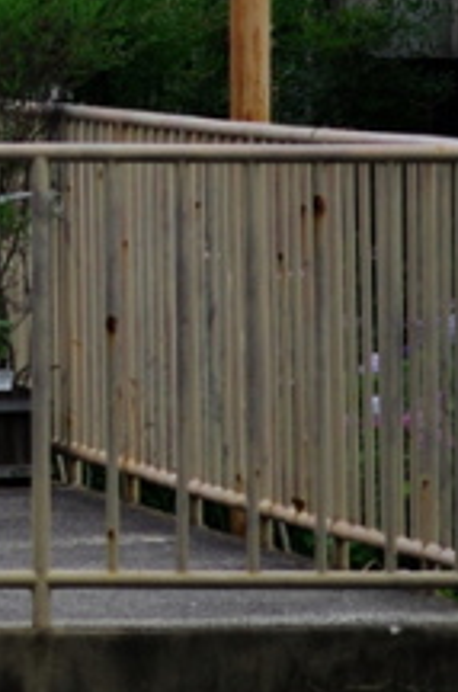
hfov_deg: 2.7
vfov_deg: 4.1
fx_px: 9549
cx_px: -580
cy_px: 64
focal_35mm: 498
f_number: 4
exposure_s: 1/400
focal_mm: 70
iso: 100
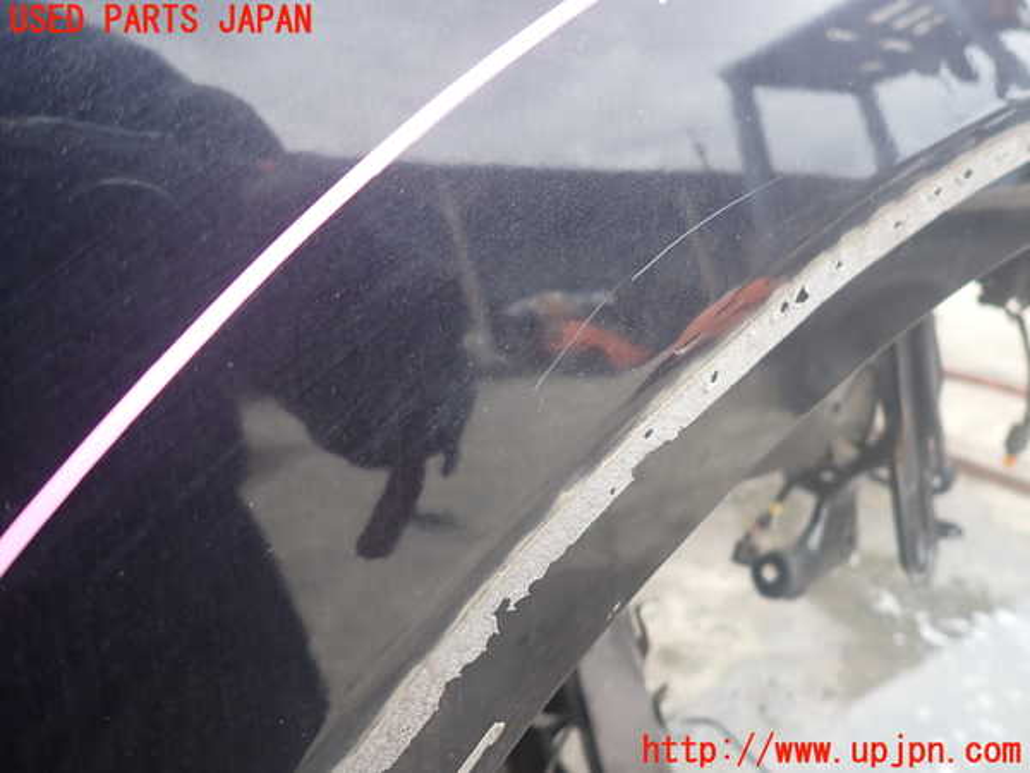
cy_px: 386
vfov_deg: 54.9
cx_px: 515
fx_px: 744
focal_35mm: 25
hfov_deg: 69.4
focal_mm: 4.5
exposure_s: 1/200
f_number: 2
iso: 100
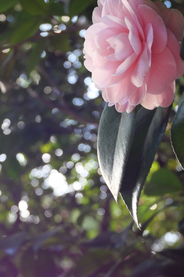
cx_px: 30
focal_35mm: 80
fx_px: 614
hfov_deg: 16.9
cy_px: 154
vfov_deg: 25.4
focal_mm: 20
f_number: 4.6
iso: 640
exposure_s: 1/60
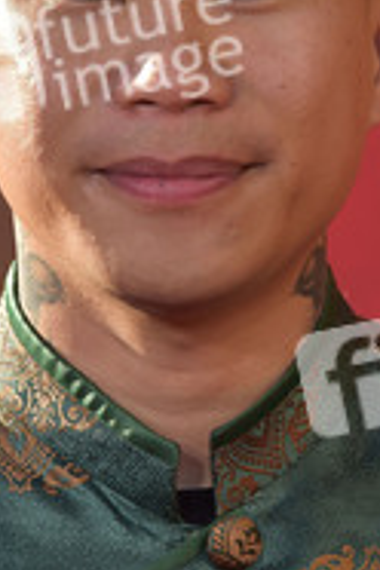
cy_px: 211
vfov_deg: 5.1
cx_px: 176
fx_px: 6459
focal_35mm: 408
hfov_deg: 3.4
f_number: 6.3
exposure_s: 1/1600
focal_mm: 190
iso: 800
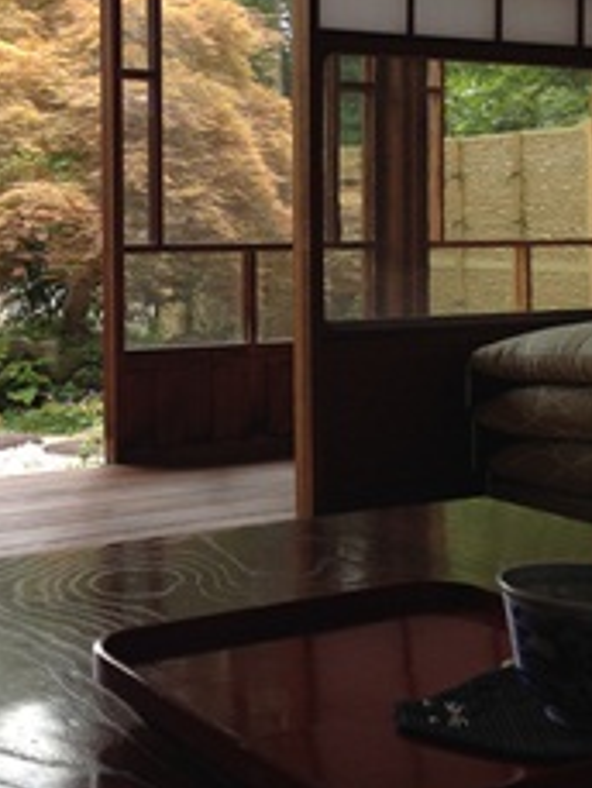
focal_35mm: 65
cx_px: 189
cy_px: 258
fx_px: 1481
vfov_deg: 29.6
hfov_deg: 22.5
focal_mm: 4.28
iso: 64
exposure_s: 1/245
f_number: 2.4
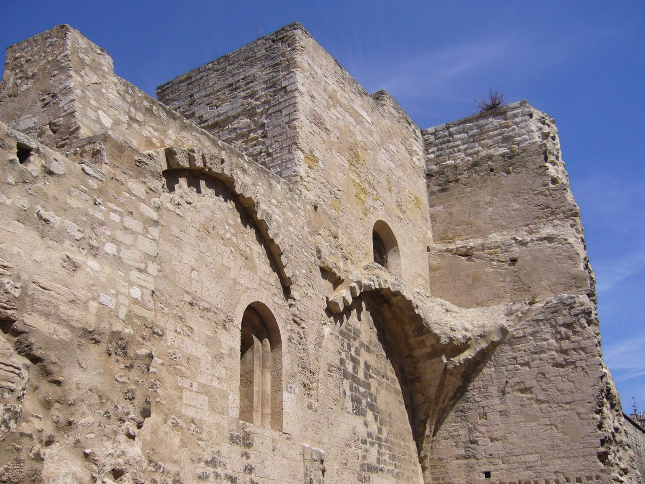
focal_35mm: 37
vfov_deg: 38.7
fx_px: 689
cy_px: 247
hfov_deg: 50.1
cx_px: 322
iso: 80
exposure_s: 1/500
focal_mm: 5.8
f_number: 5.6
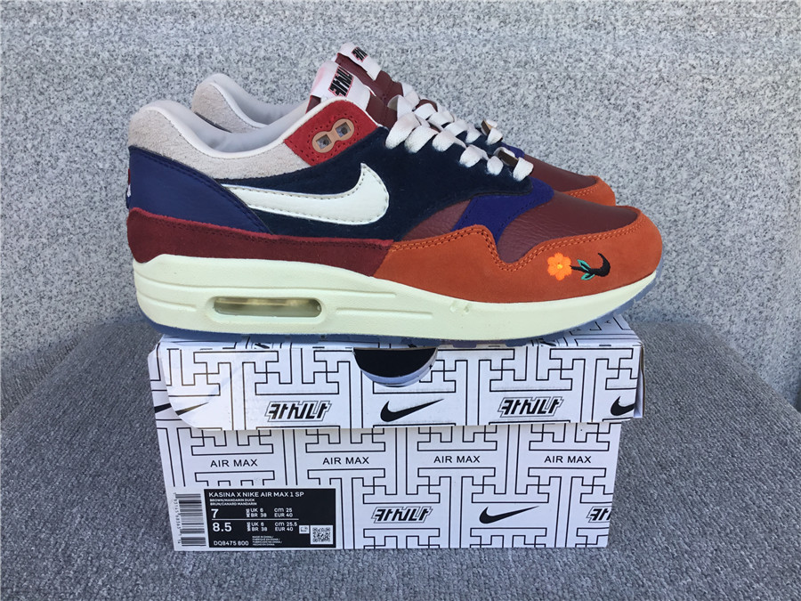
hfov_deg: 58.4
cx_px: 400
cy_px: 300
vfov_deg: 45.4
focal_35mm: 31
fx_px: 717
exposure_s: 1/151
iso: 25
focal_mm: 3.3
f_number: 2.4
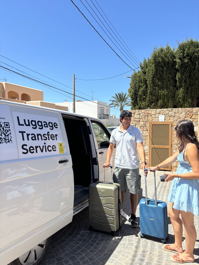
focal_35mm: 26
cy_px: 132
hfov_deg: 53.1
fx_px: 199
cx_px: 100
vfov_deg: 67.3
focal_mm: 5.96
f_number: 1.6
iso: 50
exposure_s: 1/2710
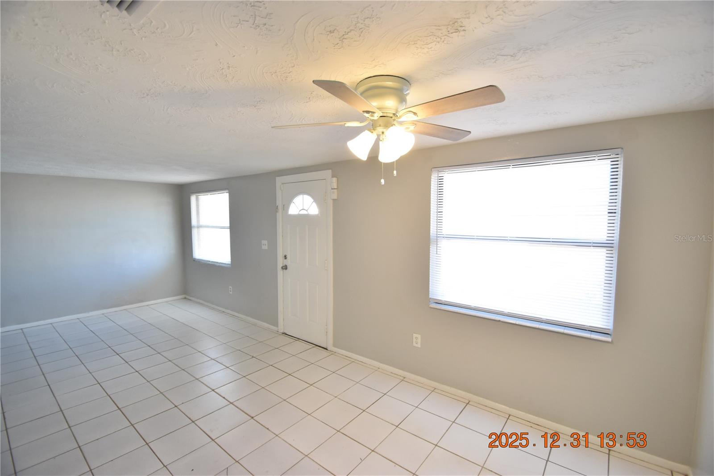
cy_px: 238
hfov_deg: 100.4
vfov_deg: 77.3
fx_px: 297
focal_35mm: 15
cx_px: 357
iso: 800
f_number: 3.5
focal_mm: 10
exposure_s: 1/125
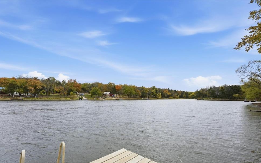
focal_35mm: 15
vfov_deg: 74.5
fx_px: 107
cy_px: 91
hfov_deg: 101.4
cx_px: 134
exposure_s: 1/3200
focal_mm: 14
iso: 400
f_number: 8
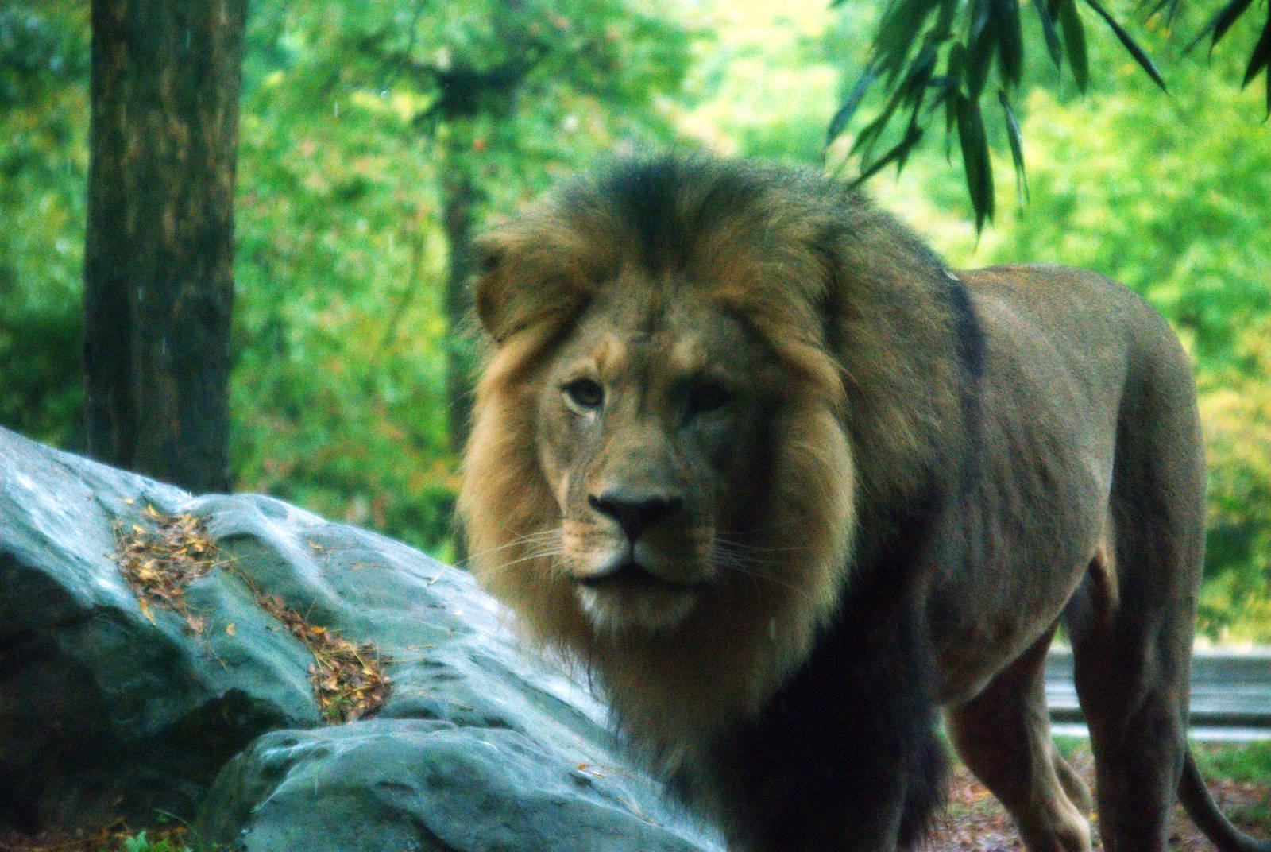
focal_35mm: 202
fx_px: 7160
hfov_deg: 10.1
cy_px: 426
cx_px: 636
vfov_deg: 6.8
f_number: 6
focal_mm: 135
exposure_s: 1/400
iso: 3200
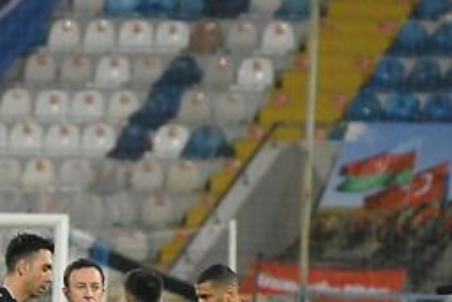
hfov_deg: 2.3
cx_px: -16
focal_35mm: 879
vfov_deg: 1.6
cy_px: 367
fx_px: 11042
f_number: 4.5
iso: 4000
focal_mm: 200
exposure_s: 1/1600
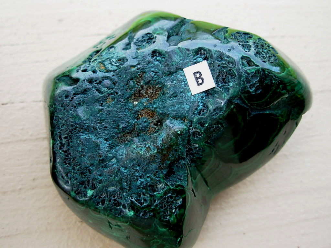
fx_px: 363
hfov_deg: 49.0
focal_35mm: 38
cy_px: 124
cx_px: 166
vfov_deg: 37.7
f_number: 2.9
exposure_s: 1/117
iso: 50
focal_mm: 6.3
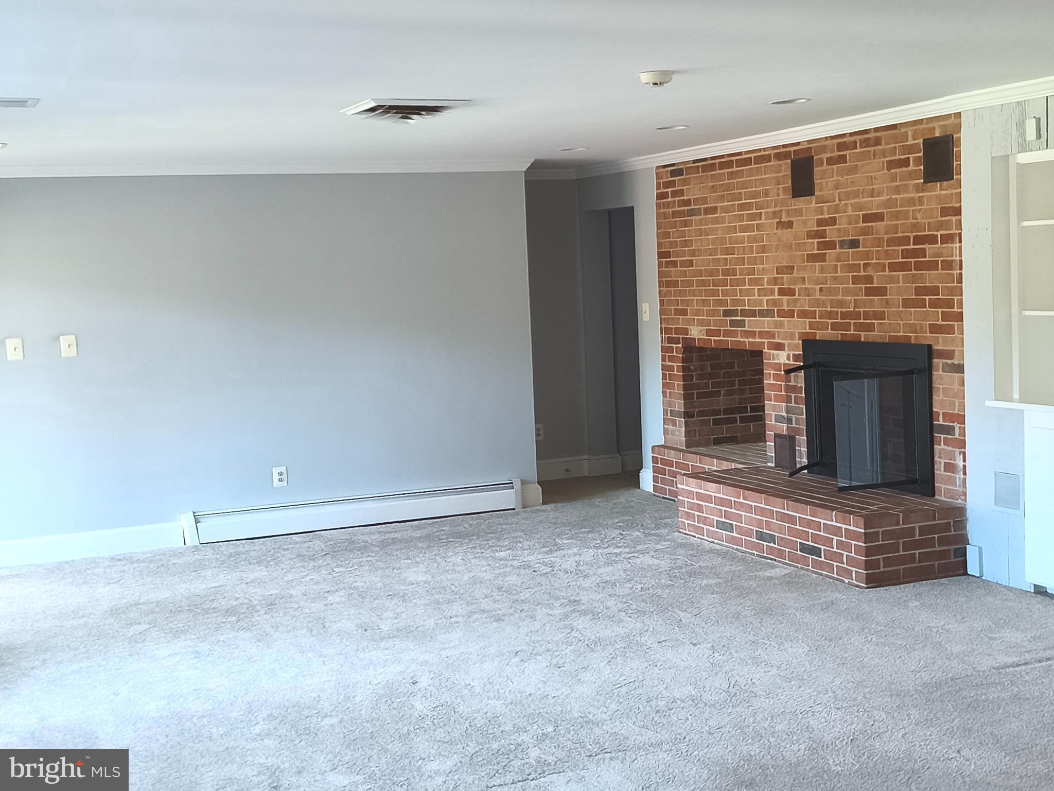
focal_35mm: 46
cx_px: 527
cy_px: 396
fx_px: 1401
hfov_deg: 41.2
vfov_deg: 31.5
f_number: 1.65
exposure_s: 1/60
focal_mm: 6.18
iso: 800
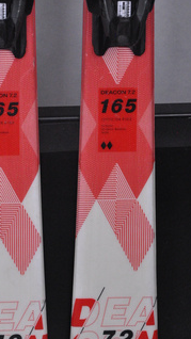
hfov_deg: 7.3
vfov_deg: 12.9
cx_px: 58
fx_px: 1500
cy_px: 168
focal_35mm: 167
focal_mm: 75
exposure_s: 1/125
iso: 3200
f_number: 9.5
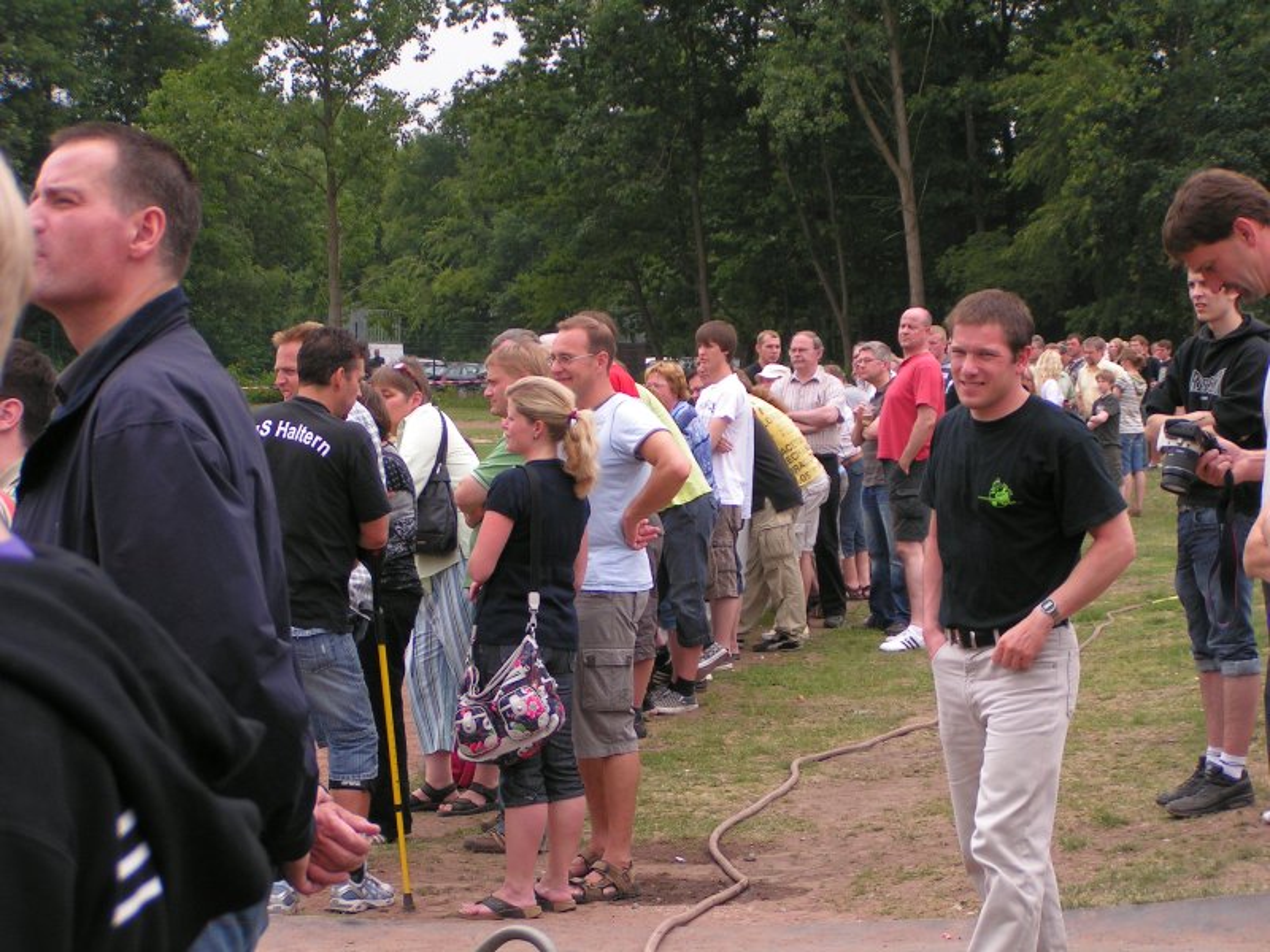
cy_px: 476
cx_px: 635
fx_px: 3632
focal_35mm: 99
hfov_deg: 19.8
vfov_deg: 14.9
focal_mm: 15.2
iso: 50
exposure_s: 1/320
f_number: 3.5
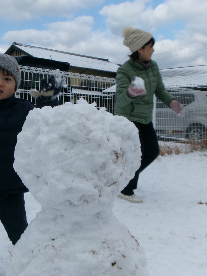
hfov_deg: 33.7
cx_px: 53
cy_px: 132
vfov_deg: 44.8
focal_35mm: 42
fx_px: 335
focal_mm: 5.1
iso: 100
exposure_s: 1/140
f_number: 10.8
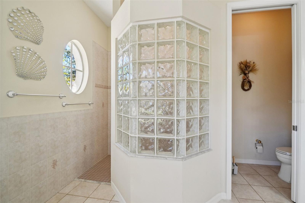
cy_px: 102
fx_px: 127
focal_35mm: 15
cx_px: 152
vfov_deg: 77.3
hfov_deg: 100.4
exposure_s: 1/30
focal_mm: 10
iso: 320
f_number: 8
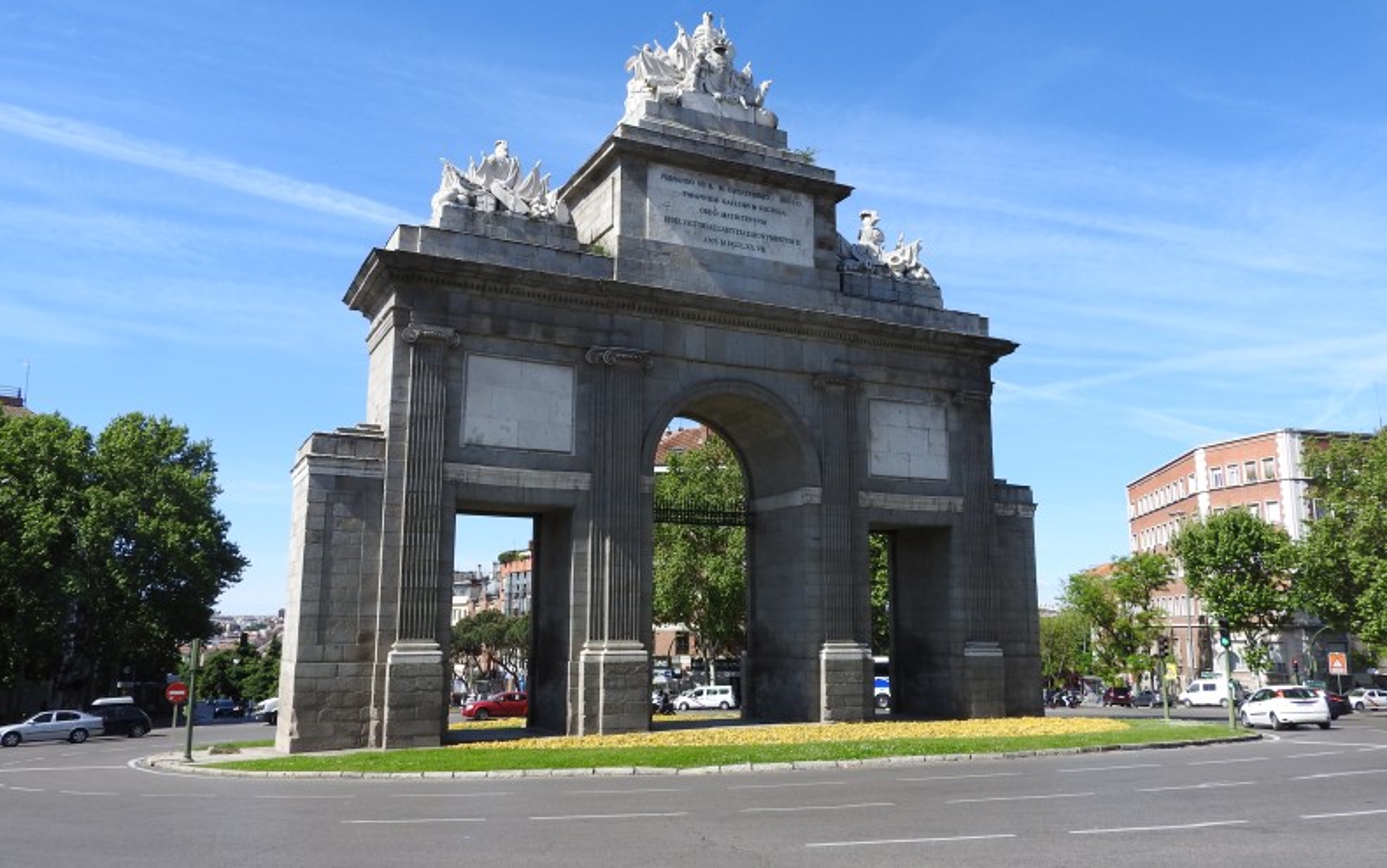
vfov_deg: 41.9
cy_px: 414
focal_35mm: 30
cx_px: 696
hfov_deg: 62.9
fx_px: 1134
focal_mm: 5
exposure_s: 1/1000
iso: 100
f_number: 3.5
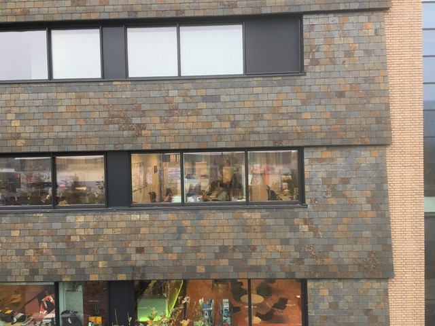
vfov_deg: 48.2
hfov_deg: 61.7
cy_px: 163
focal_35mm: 29
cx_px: 218
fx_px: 364
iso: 32
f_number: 2.2
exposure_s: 1/33
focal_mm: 4.15
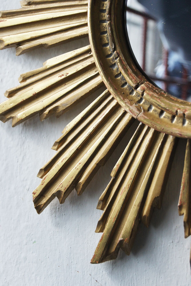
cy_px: 143
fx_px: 657
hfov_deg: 16.6
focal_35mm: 82
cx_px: 96
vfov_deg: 24.6
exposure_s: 1/320
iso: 800
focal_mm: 55
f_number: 5.6
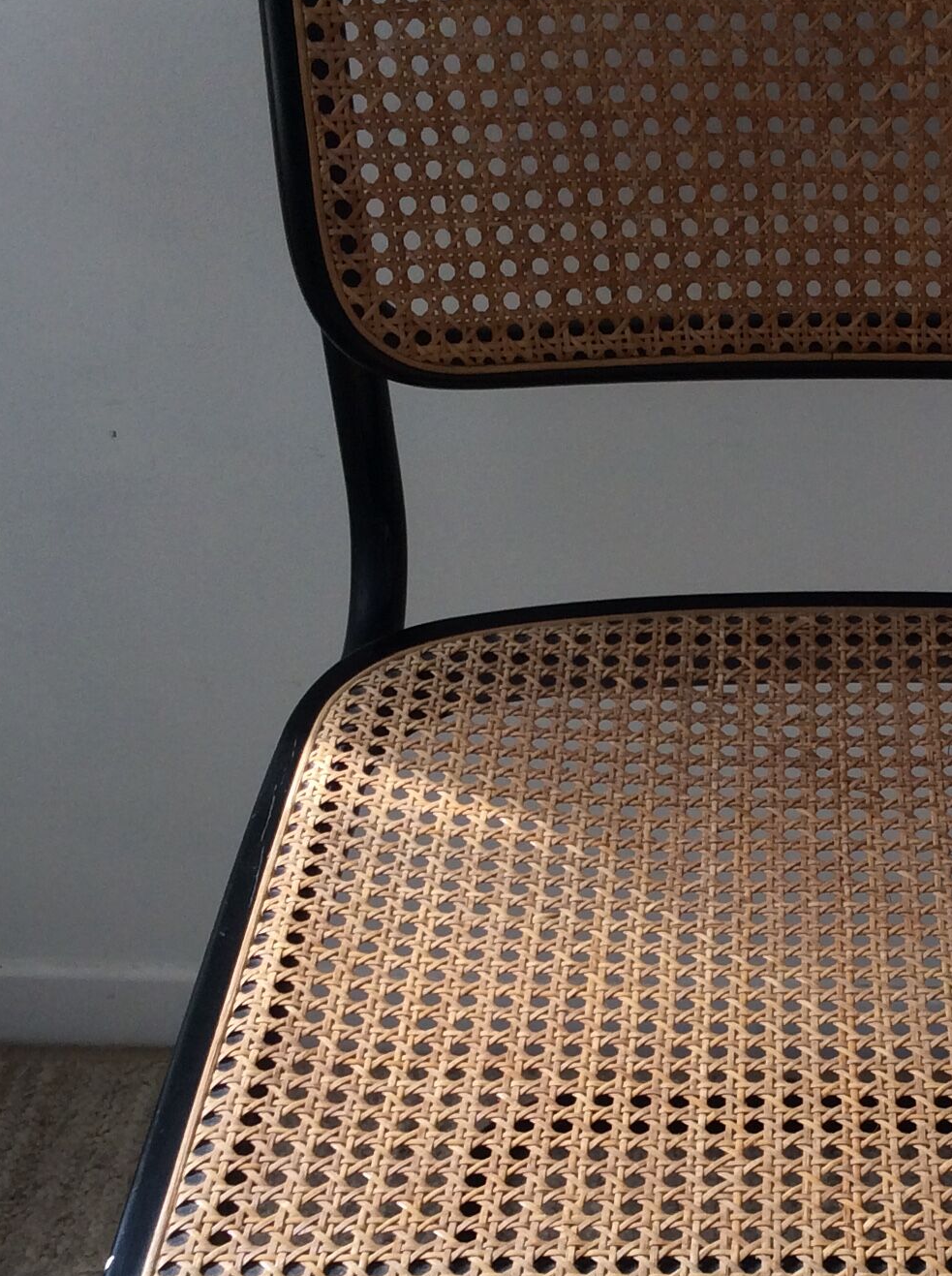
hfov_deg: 22.8
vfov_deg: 30.6
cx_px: 809
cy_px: 815
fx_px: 2317
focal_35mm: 63
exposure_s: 1/33
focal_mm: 3.3
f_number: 2.4
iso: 32
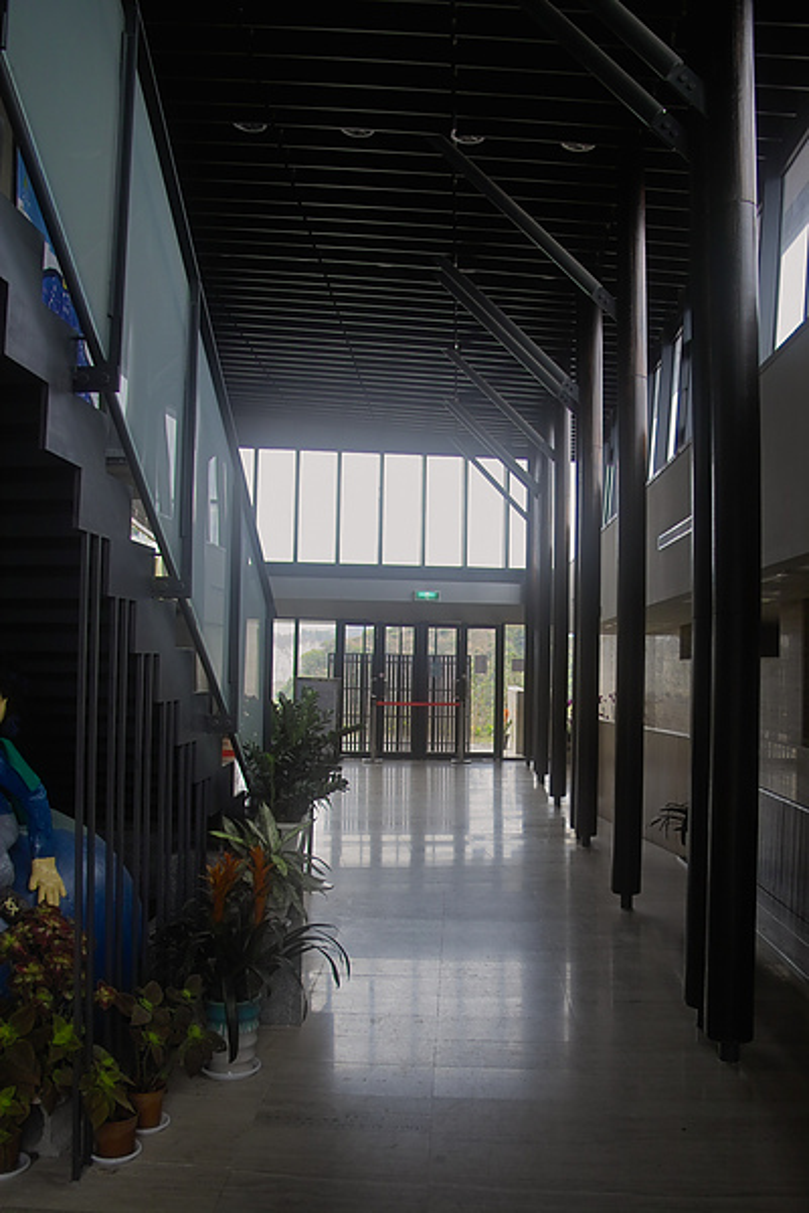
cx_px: 404
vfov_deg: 60.3
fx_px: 1045
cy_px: 606
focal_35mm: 31
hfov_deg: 42.3
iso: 100
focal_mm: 18
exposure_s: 1/50
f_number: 4.5
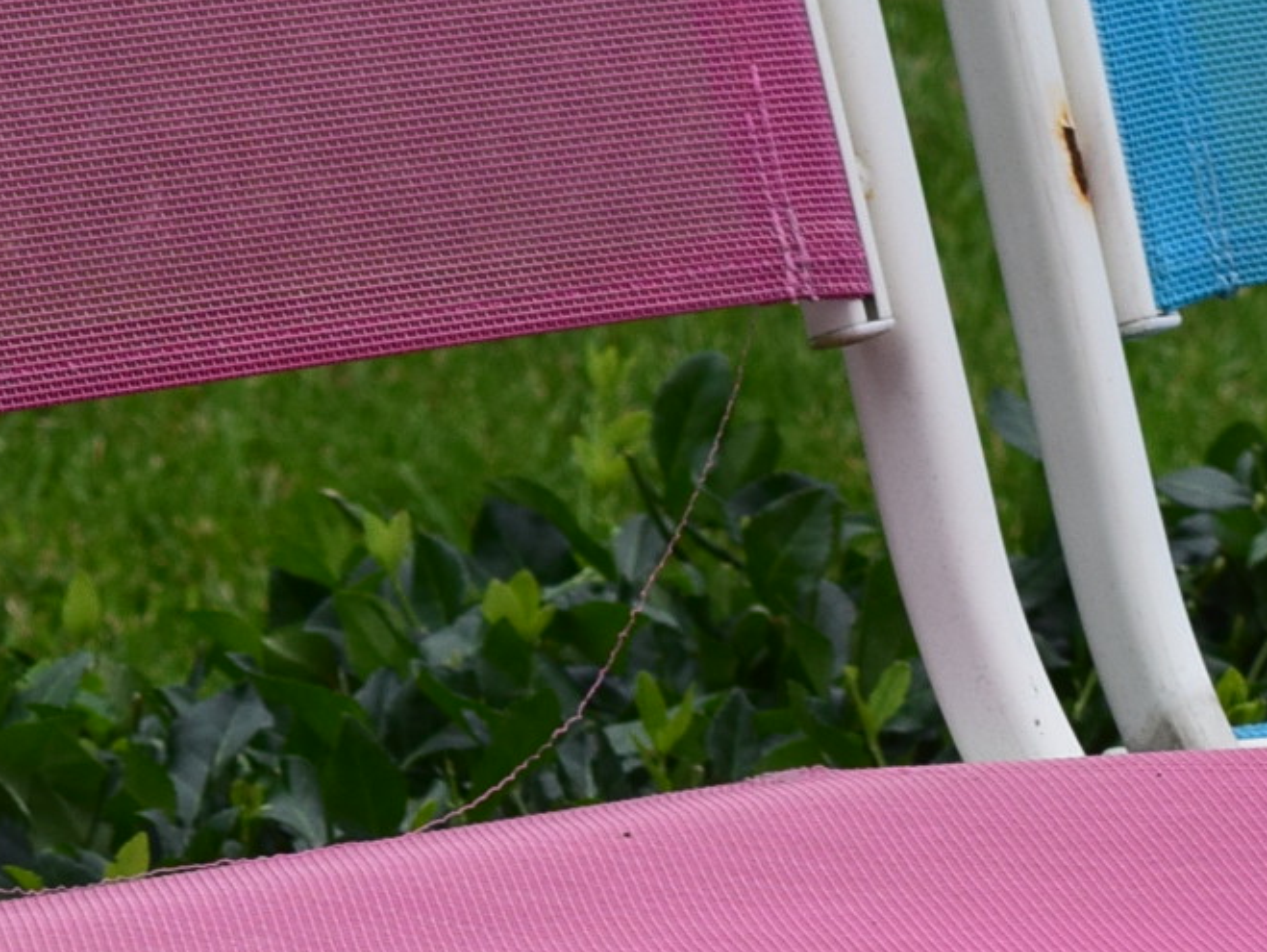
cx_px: 1113
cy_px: 1719
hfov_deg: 5.5
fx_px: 13190
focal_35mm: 360
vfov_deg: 4.1
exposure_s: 1/320
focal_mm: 55
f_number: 10
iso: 400
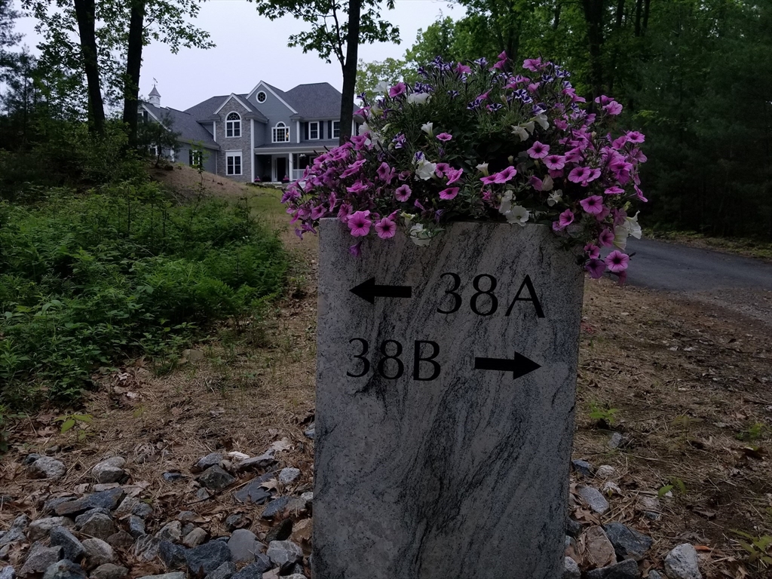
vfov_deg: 53.1
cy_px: 290
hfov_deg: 67.3
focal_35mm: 26
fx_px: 580
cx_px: 386
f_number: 1.7
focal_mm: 4.25
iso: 50
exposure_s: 1/323
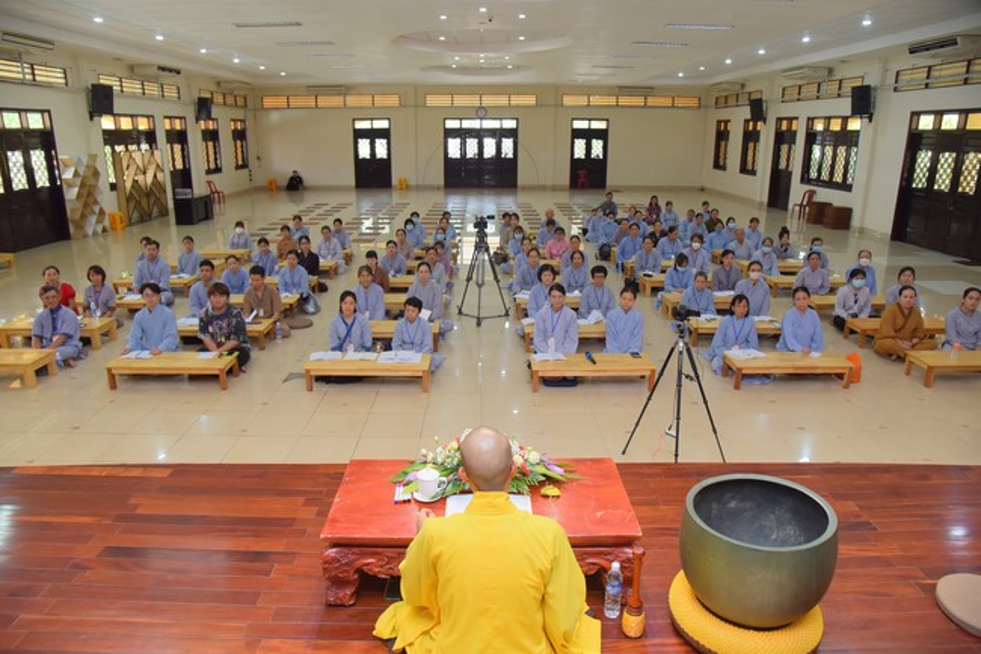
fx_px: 654
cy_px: 327
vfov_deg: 53.1
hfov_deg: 73.8
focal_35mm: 24
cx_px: 490
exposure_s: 1/100
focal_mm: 24
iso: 1000
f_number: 5.6
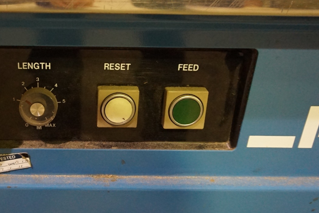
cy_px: 112
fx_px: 390
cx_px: 77
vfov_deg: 30.5
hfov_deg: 43.0
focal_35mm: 44
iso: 3200
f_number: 3.5
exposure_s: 1/60
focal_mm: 16
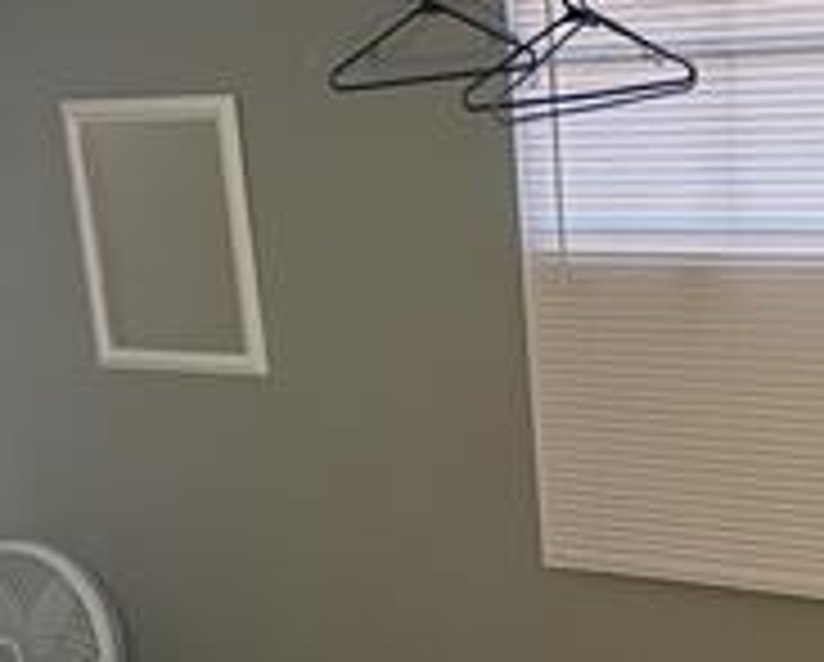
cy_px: 540
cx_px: 522
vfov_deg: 18.4
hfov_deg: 22.9
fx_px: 2027
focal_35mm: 83
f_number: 1.6
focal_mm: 5.96
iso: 400
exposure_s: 1/40
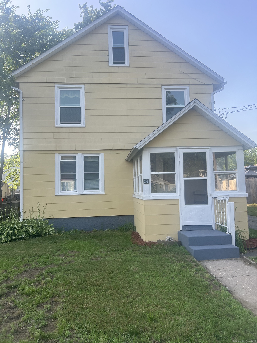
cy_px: 172
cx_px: 128
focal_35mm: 26
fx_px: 257
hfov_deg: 53.1
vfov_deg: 67.3
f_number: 1.5
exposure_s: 1/846
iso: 50
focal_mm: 5.7
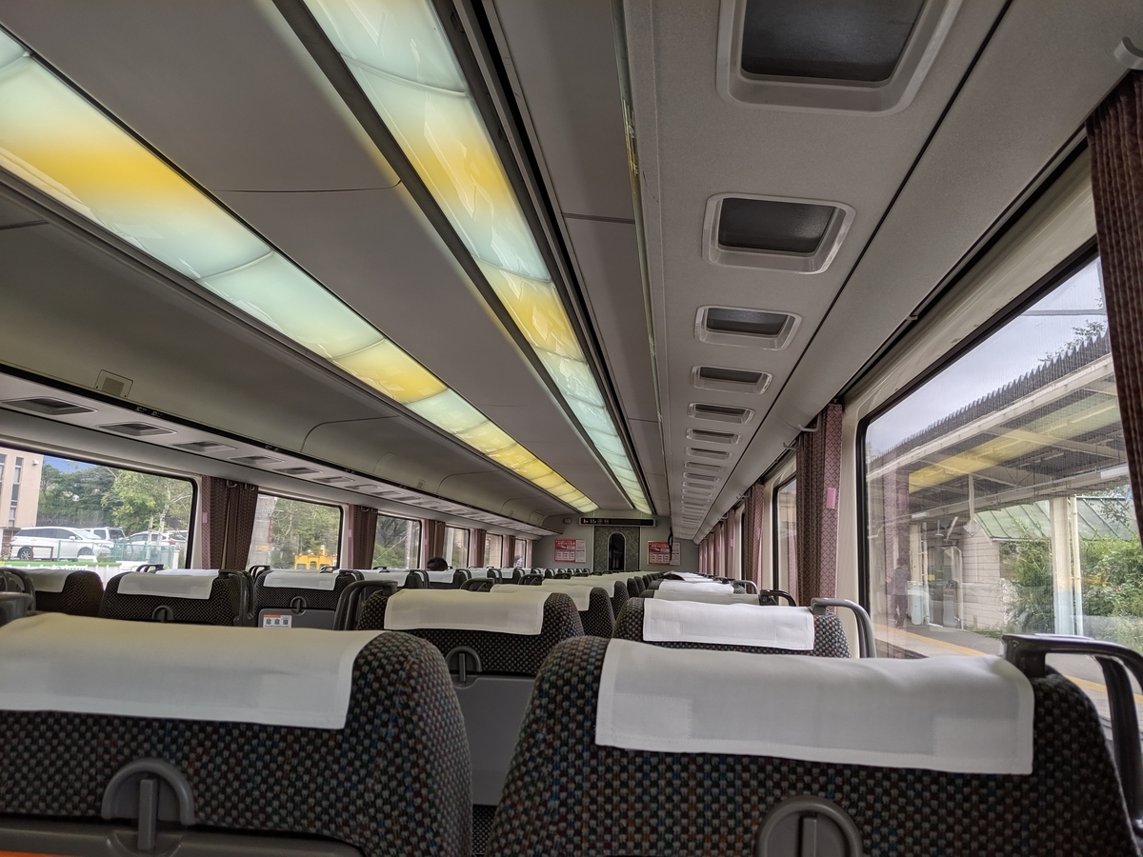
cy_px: 428
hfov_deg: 65.3
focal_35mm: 27
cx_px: 572
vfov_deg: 51.4
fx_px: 892
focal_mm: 4.44
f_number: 1.8
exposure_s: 1/451
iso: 41
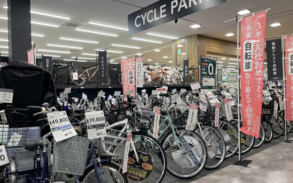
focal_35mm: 28
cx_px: 147
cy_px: 91
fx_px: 224
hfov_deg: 66.5
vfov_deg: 44.5
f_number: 1.6
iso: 80
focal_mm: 5.1
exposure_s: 1/120
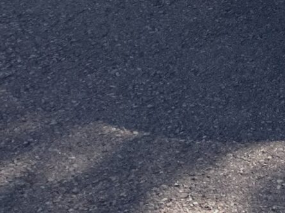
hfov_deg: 12.9
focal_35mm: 134
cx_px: 565
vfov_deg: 10.0
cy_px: -259
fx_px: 1103
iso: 16
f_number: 1.8
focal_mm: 3
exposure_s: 1/962
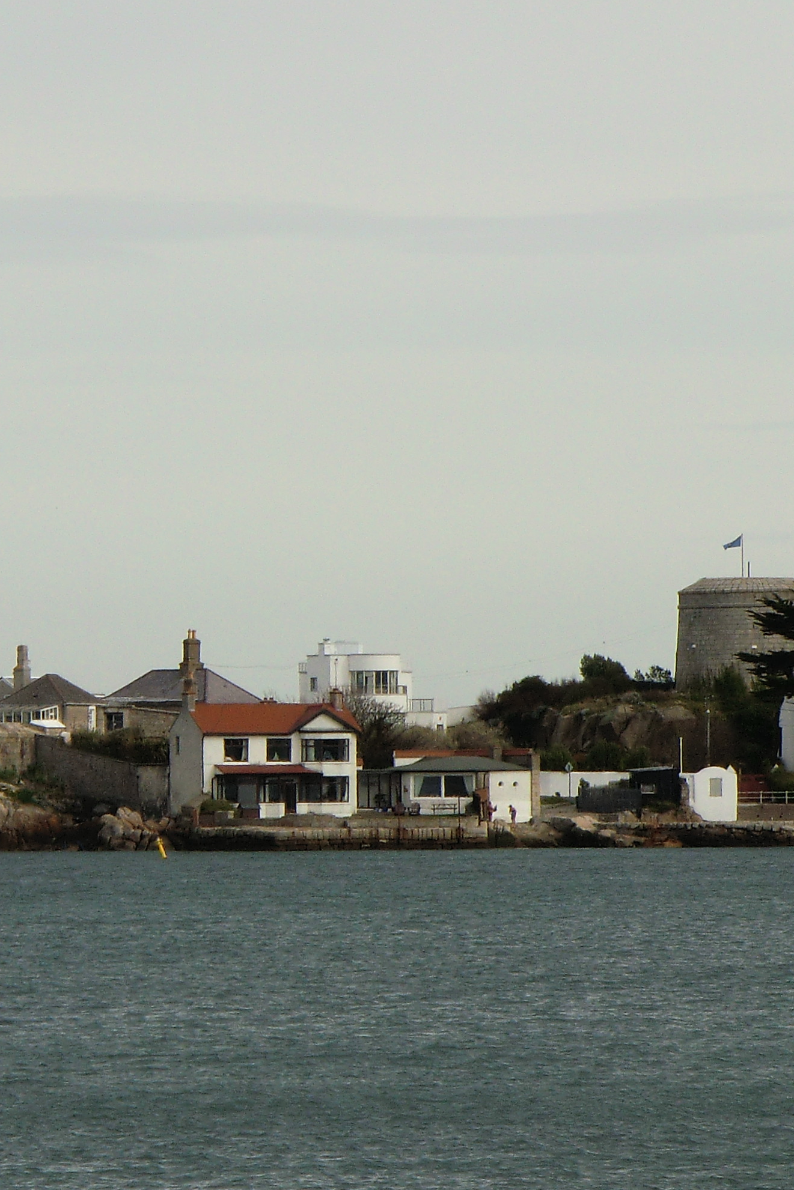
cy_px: 658
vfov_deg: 7.4
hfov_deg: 4.9
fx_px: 9228
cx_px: 39
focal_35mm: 279
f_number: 5.2
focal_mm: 22
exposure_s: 1/500
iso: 64
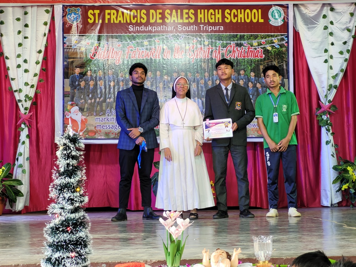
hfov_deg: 25.7
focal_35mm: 76
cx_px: 178
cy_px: 134
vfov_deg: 19.4
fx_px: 782
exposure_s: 1/50
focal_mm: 7.12
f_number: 2.4
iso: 64
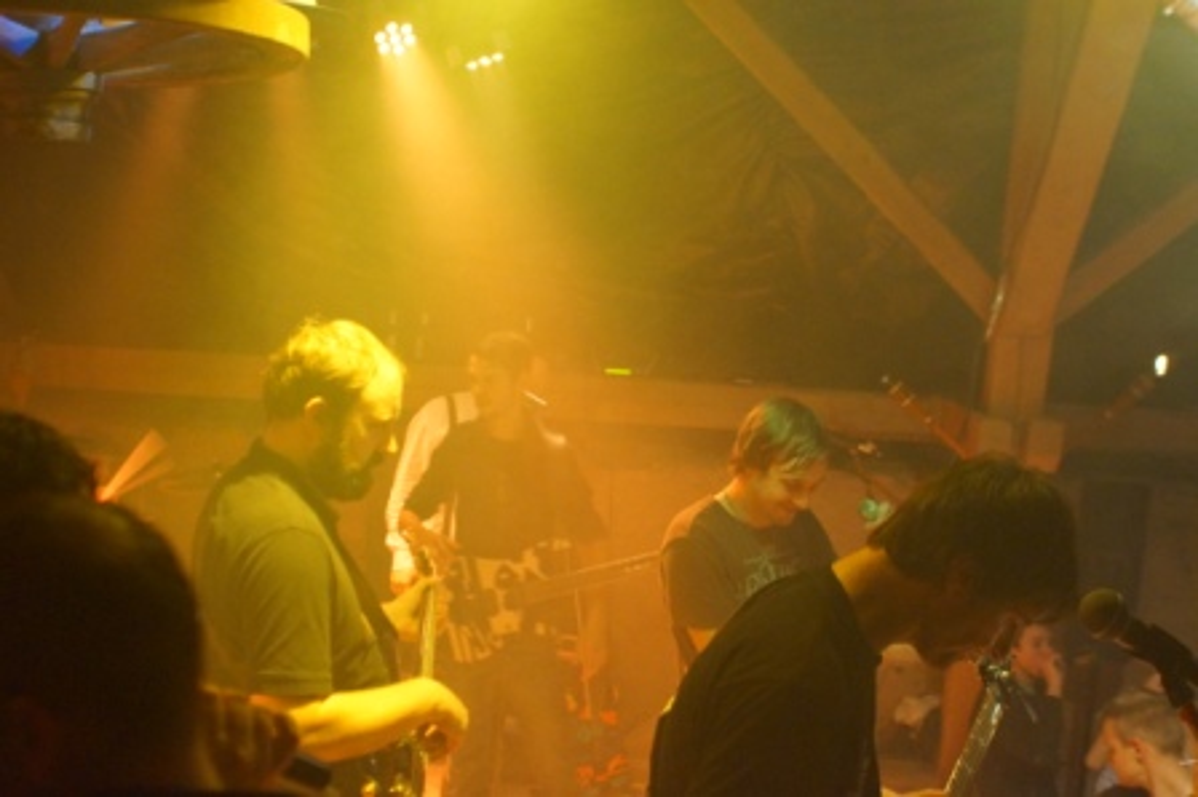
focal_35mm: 42
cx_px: 599
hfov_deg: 46.4
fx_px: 1397
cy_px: 398
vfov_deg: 31.8
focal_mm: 28
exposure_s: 1/40
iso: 3200
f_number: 3.5
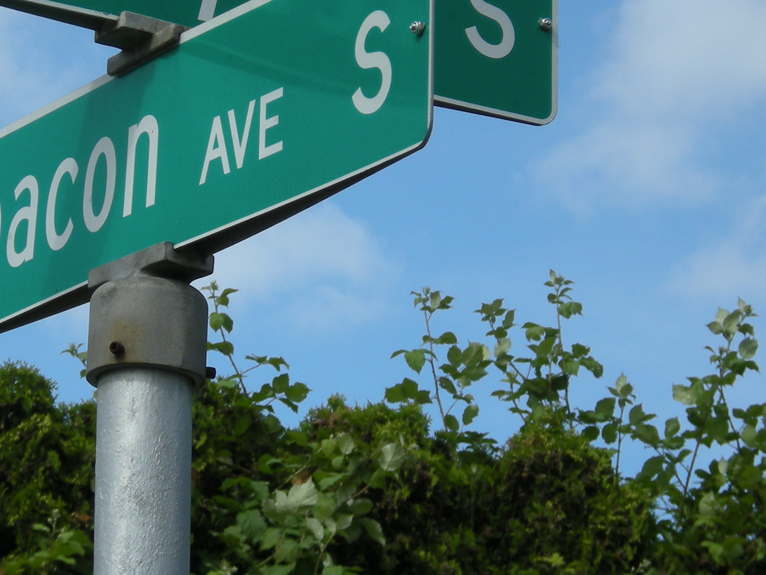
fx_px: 4271
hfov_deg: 10.2
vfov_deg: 7.7
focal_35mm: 193
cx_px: 186
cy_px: 214
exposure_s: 1/296
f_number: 5.6
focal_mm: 17
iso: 64
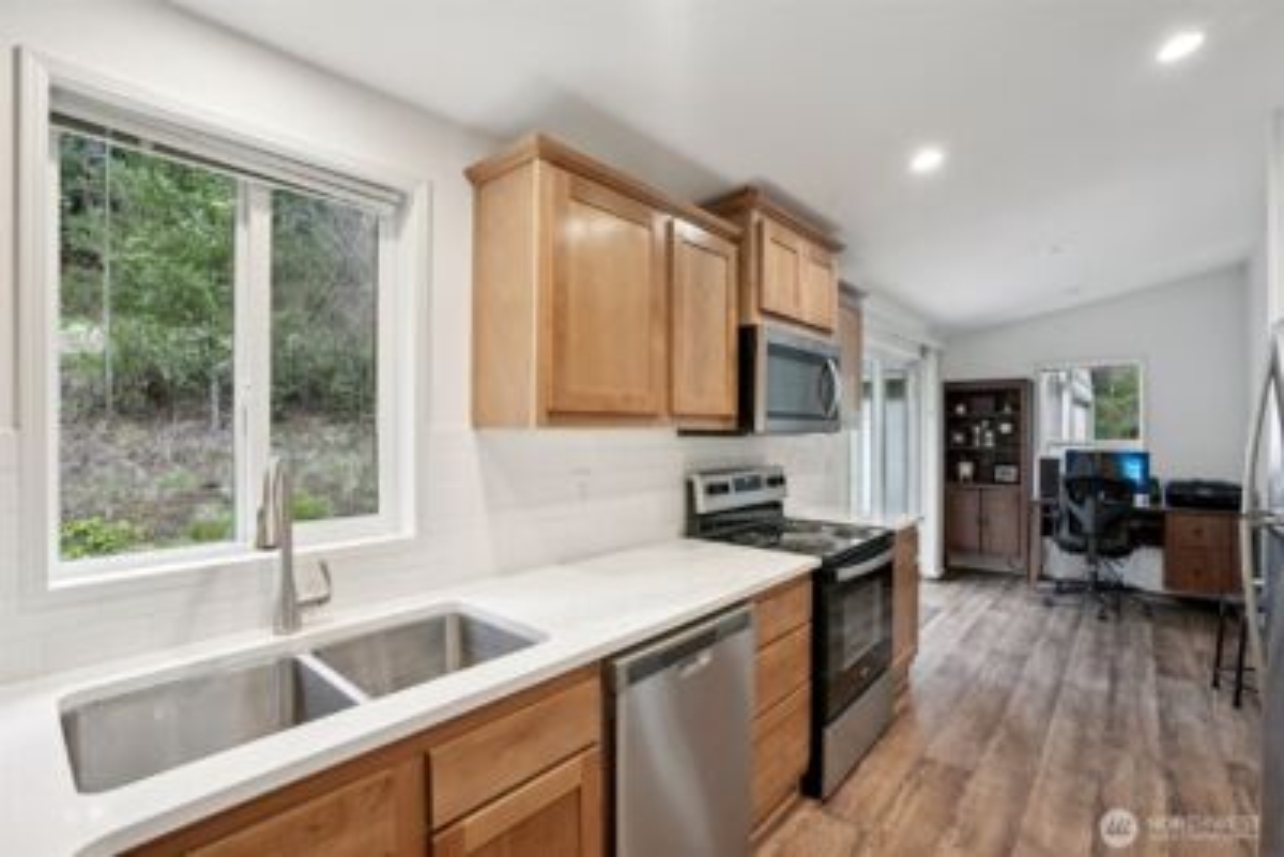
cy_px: 428
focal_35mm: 16
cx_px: 642
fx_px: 571
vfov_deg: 73.8
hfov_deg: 96.7
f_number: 8
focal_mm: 16
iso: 400
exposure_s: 1/6
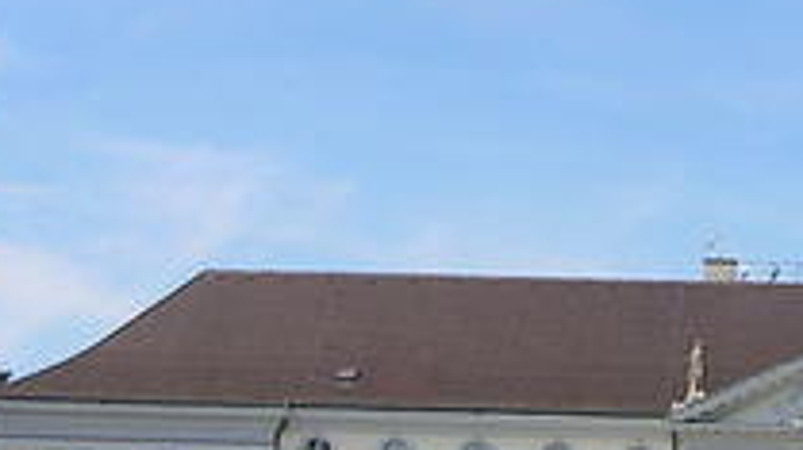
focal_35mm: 127
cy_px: 192
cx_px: 807
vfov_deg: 9.5
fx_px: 2701
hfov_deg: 16.6
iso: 50
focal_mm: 6.3
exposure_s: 1/320
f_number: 5.6
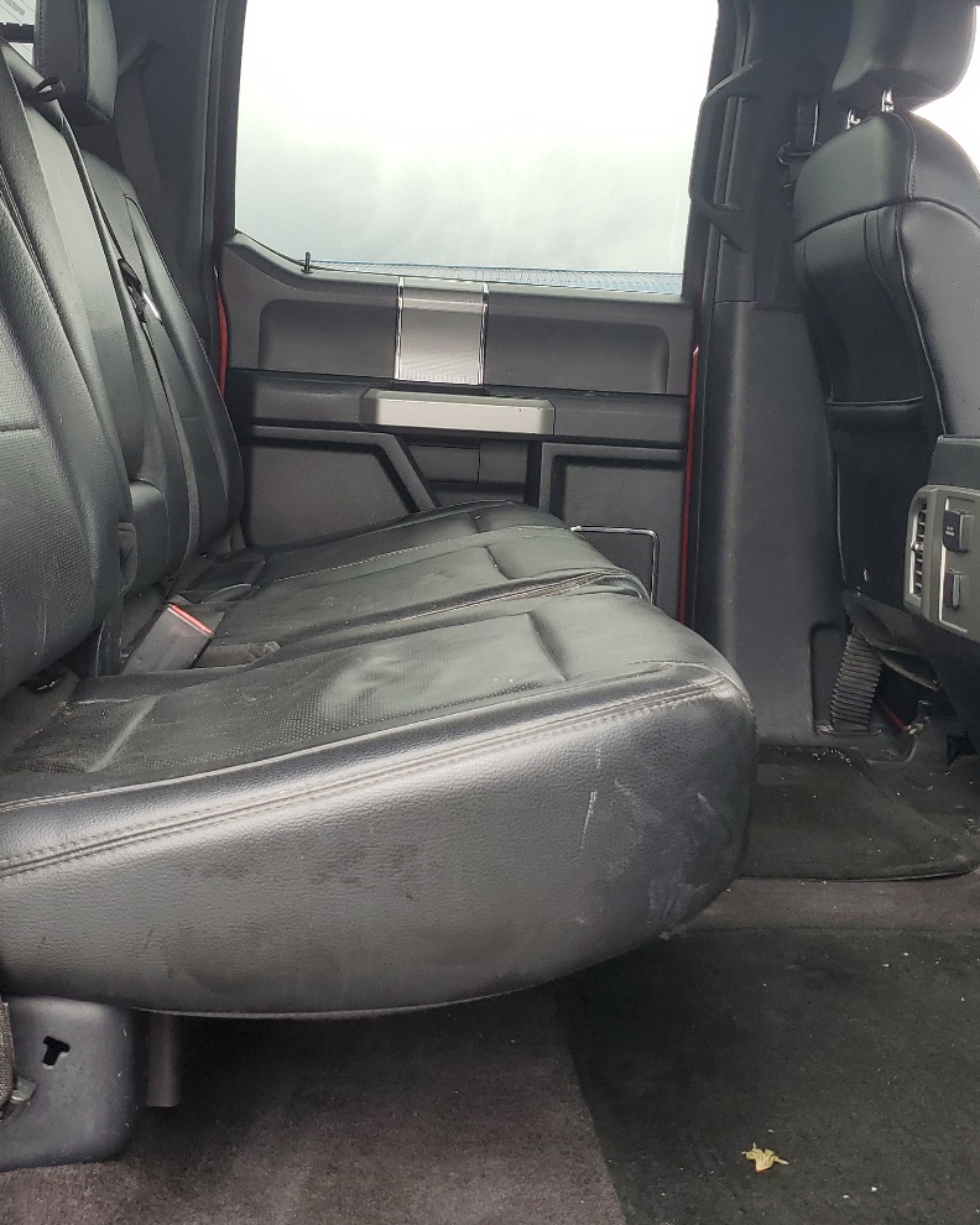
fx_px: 1486
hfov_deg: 36.5
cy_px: 485
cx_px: 520
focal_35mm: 41
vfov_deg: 44.5
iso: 50
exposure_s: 1/179
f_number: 1.5
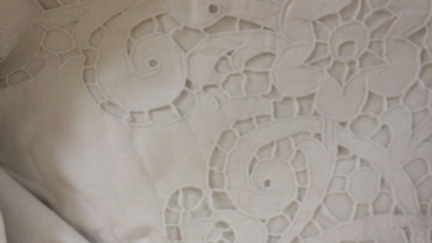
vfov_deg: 36.4
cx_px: 217
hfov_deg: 61.0
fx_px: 367
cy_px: 159
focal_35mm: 32
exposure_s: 1/100
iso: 250
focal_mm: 4.15
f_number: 2.2
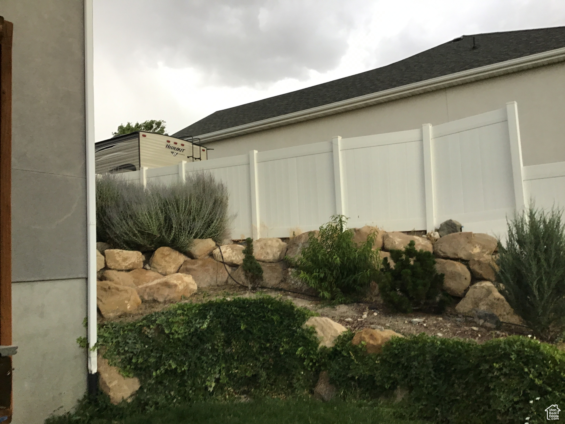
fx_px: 506
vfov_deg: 45.4
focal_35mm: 31
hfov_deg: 58.4
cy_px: 212
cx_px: 282
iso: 25
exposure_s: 1/40
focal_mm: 3.3
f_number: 2.4
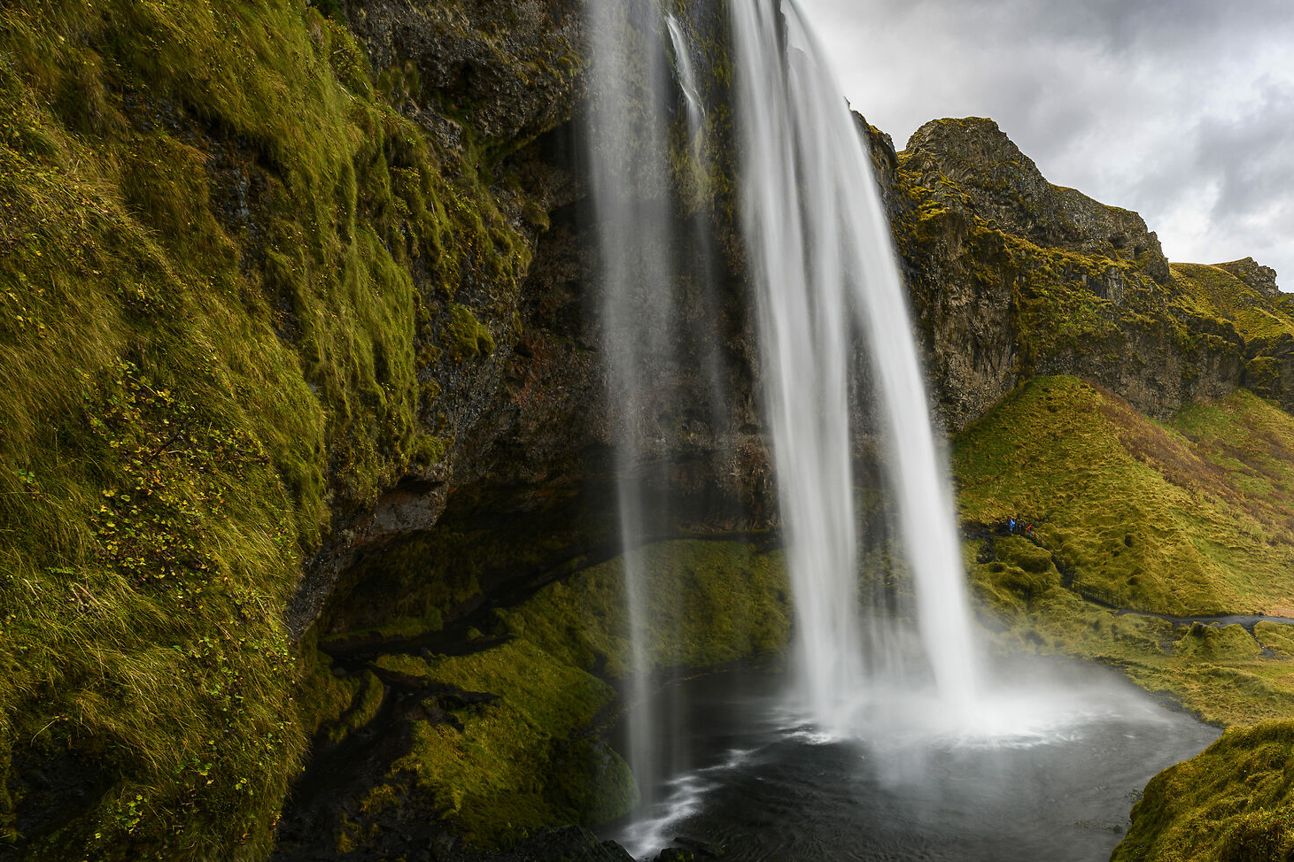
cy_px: 563
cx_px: 940
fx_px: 827
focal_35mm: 23
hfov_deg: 71.9
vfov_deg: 54.2
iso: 64
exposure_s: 1/2.5
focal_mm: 14
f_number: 13
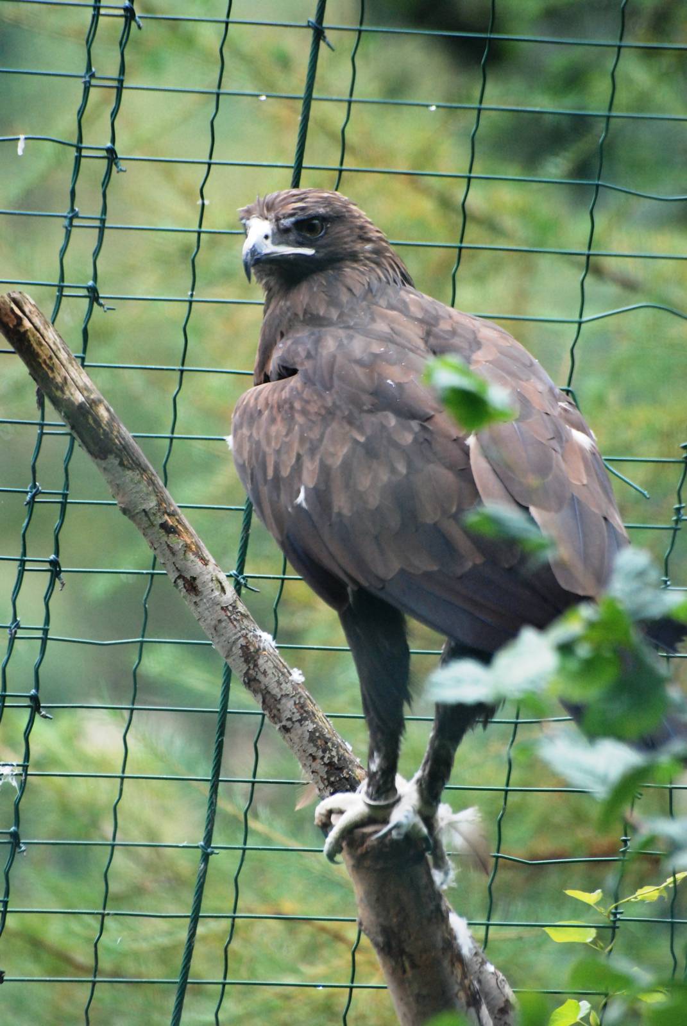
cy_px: 513
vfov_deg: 4.6
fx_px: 12844
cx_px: 344
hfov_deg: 3.1
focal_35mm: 450
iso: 1000
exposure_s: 1/500
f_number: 5.6
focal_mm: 300
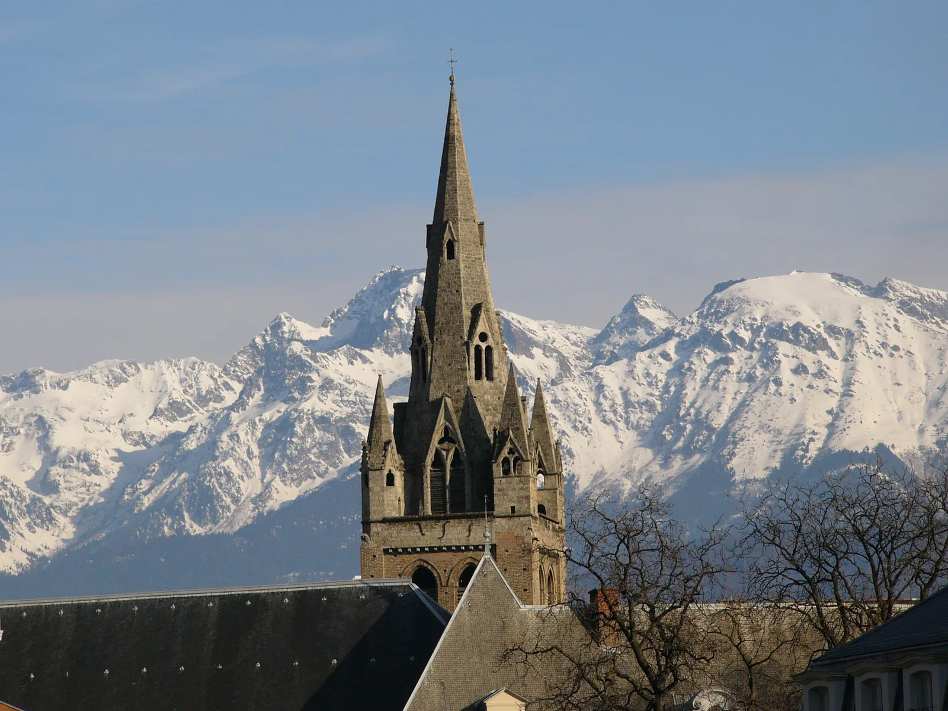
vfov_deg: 7.8
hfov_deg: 10.4
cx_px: 474
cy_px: 356
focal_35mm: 190
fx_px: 5203
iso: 50
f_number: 5.6
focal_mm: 31.6
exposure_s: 1/500
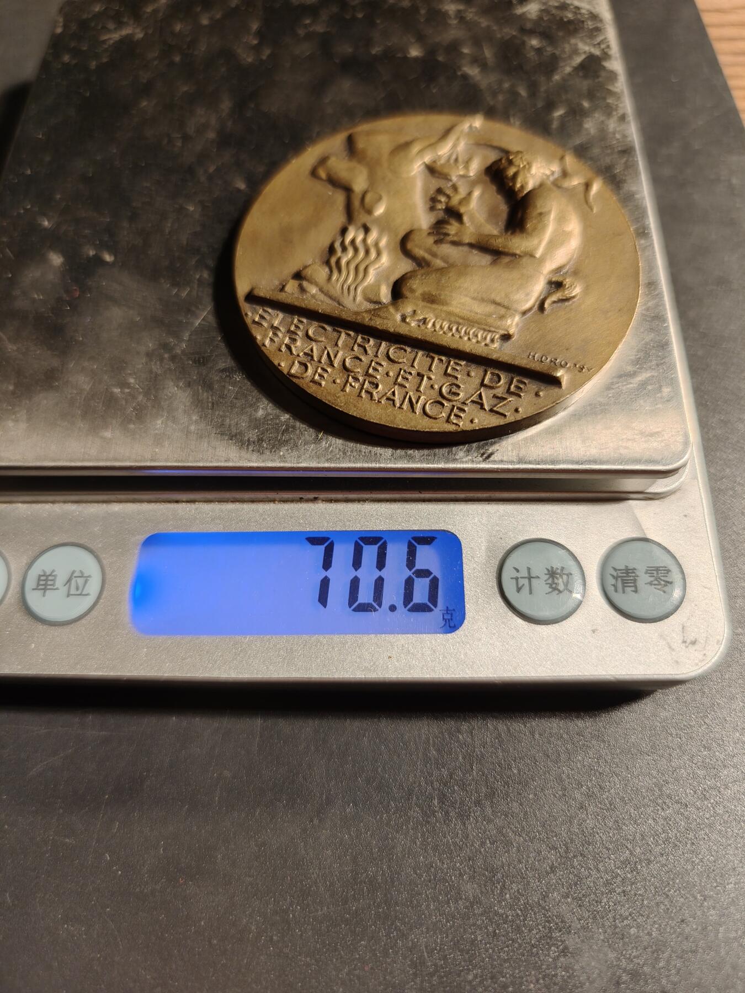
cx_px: 372
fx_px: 660
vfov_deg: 73.9
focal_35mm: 23
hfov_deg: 58.9
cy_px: 496
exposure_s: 1/100
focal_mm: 6.06
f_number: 1.6
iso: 100
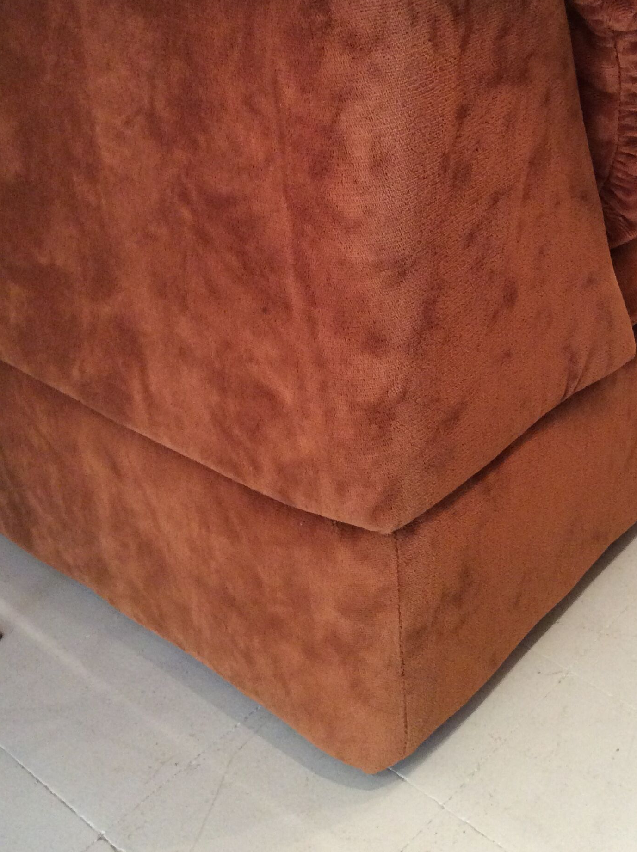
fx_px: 1107
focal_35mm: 45
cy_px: 300
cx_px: 445
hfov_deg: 31.7
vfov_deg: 41.7
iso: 200
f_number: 2.4
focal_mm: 3.3
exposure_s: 1/25
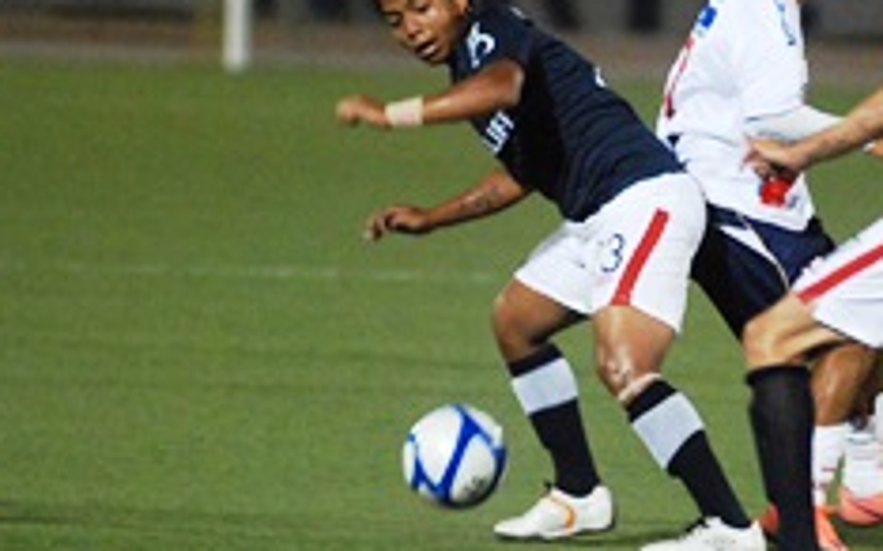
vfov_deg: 2.2
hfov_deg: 3.6
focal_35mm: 585
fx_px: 14071
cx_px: 732
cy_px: 234
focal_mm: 200
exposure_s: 1/200
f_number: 2.8
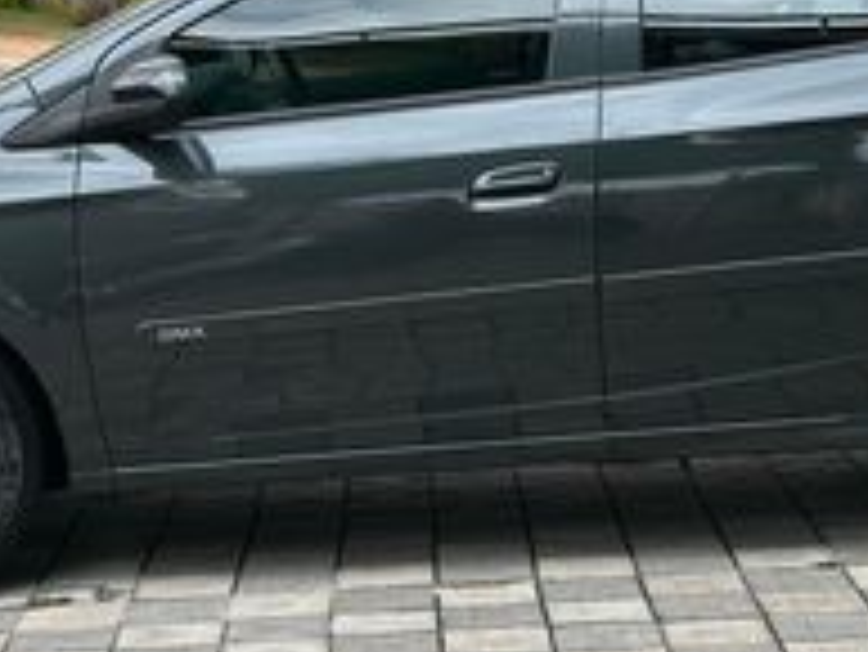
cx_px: 472
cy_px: 153
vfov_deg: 12.6
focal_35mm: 117
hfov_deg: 16.8
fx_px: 2936
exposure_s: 1/762
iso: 80
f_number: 1.78
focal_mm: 6.86
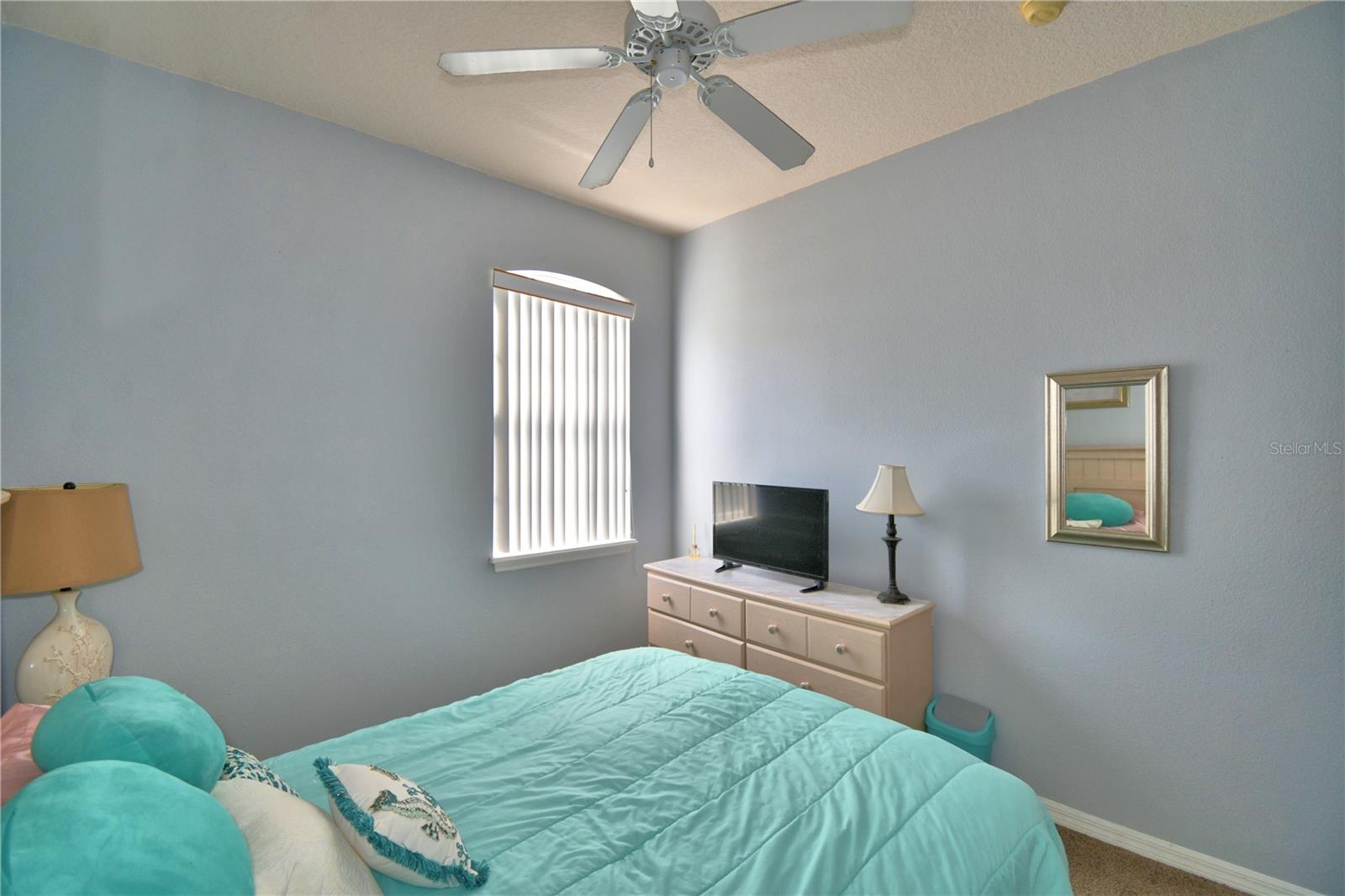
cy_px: 448
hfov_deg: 100.4
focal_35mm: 15
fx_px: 560
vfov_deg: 77.3
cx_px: 672
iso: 110
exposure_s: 1/60
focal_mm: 10
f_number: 4.5
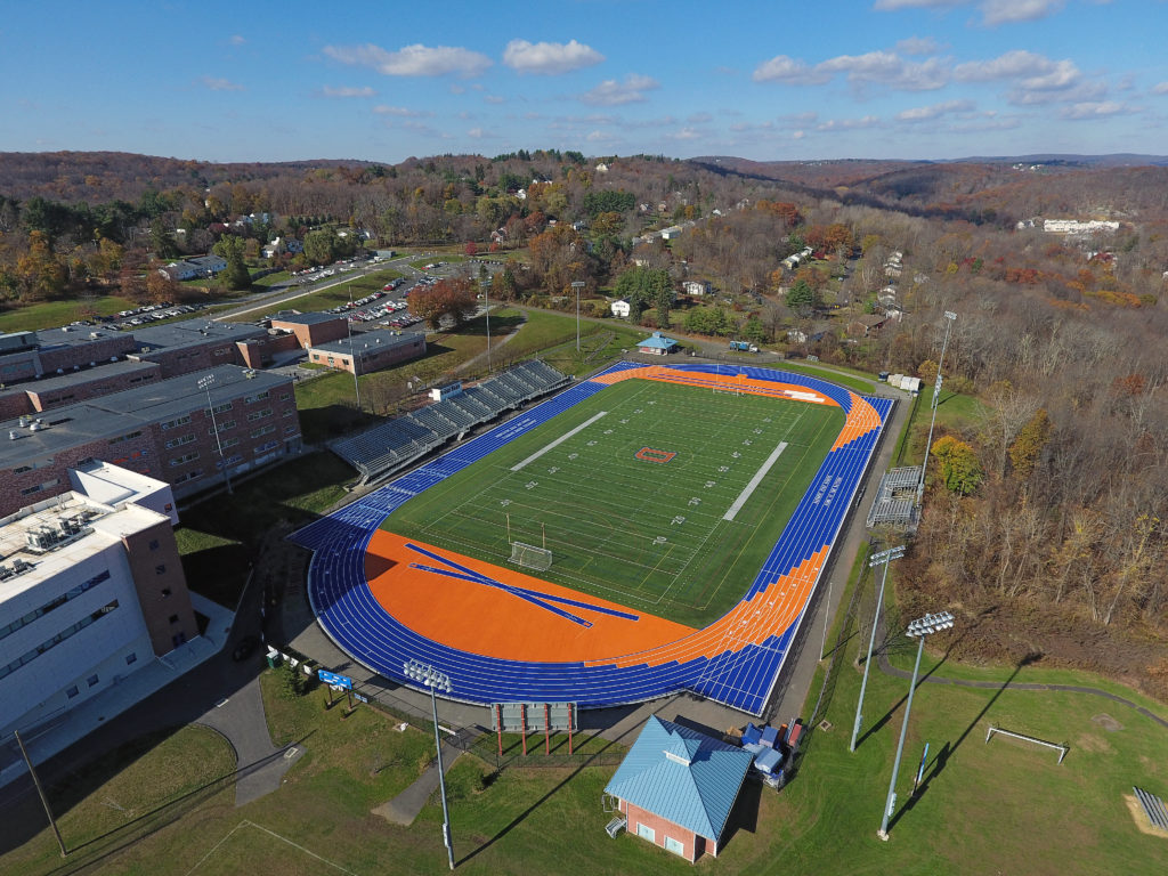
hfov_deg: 81.7
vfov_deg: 66.0
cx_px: 584
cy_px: 438
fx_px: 675
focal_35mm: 20
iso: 100
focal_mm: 3.61
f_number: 2.8
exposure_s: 1/981
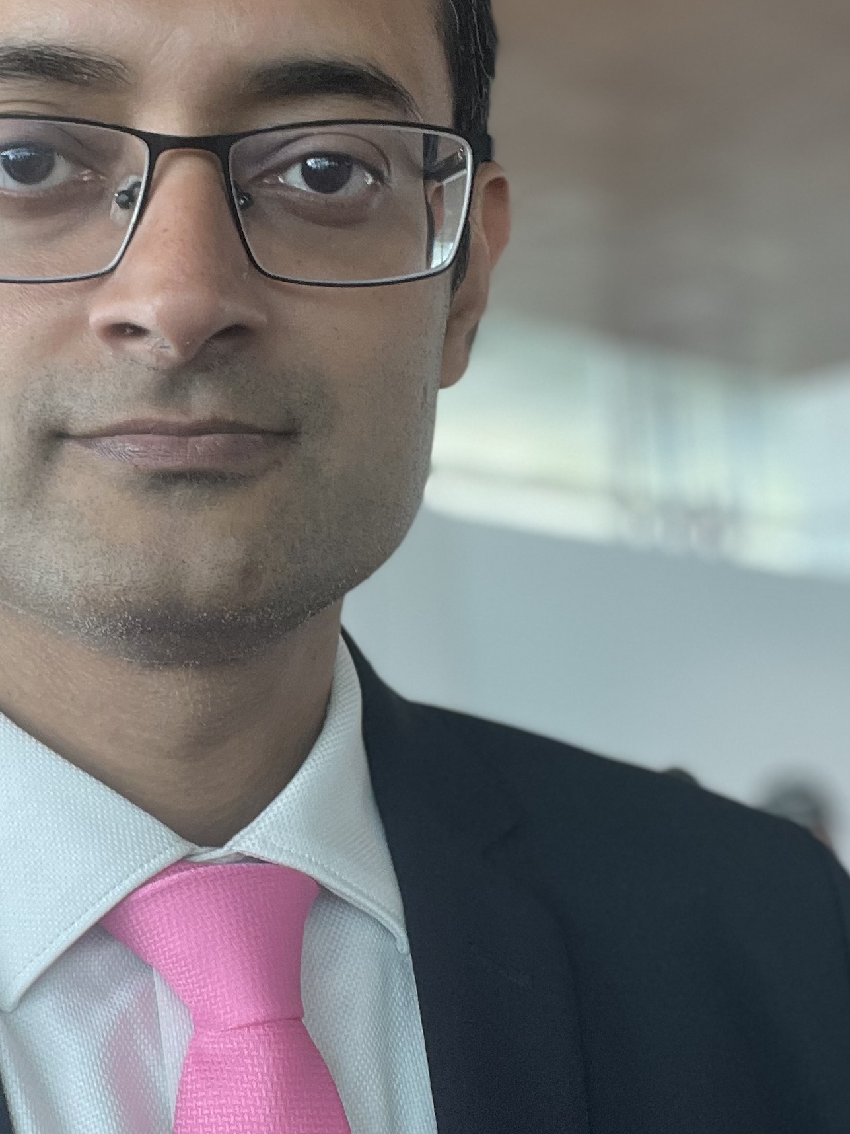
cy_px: 595
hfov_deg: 26.7
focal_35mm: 54
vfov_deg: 35.5
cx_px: 225
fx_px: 1768
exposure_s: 1/50
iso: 100
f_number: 2.2
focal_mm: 2.71
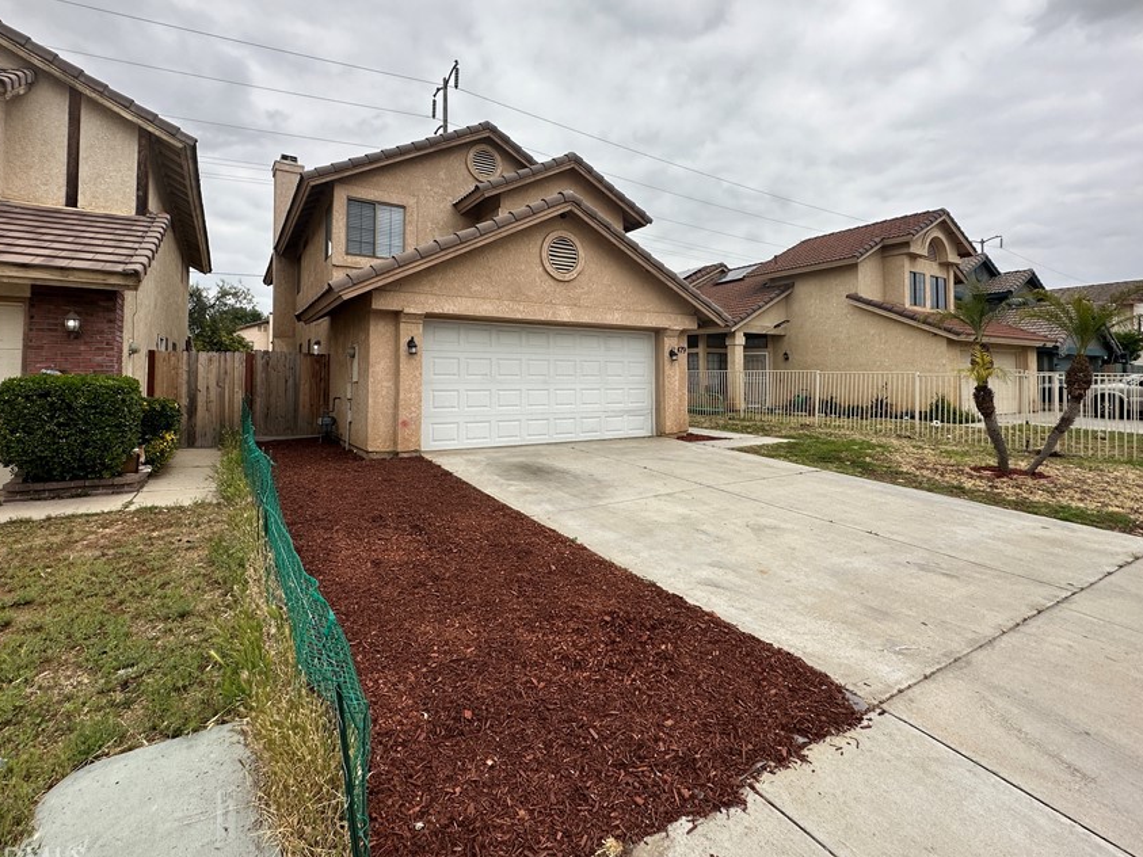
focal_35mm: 17
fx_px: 561
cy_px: 358
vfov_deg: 74.2
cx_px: 567
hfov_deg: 91.0
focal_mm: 2.22
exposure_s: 1/1887
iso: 50
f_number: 2.2
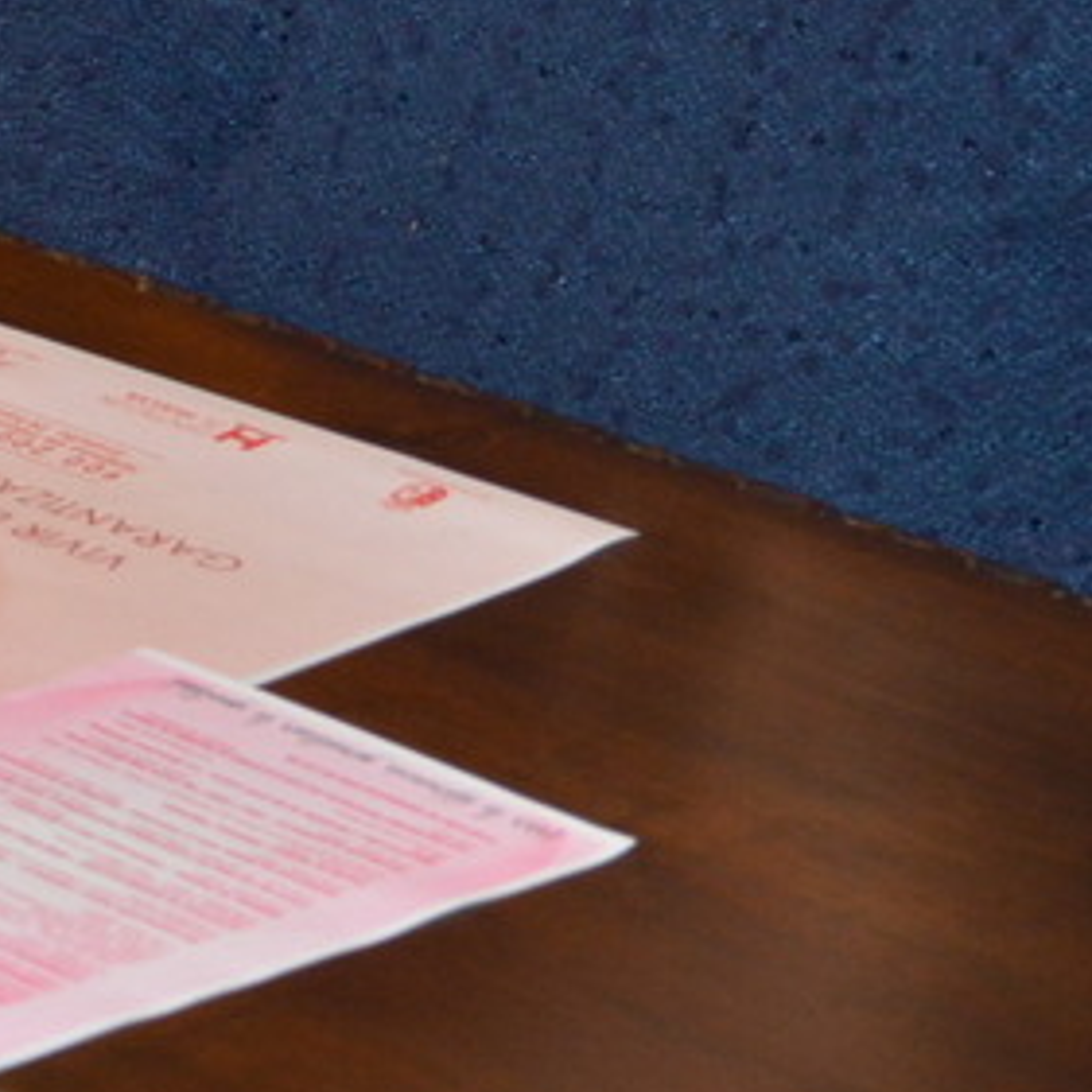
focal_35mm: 207
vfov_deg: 8.3
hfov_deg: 8.3
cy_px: -412
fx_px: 7388
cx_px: -424
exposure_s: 1/30
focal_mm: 38
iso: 800
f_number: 4.5
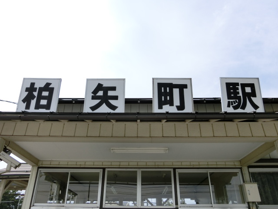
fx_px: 233
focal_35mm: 29
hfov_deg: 61.7
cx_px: 139
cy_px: 104
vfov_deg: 48.2
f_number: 3.7
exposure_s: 1/1000
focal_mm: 5.2
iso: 80
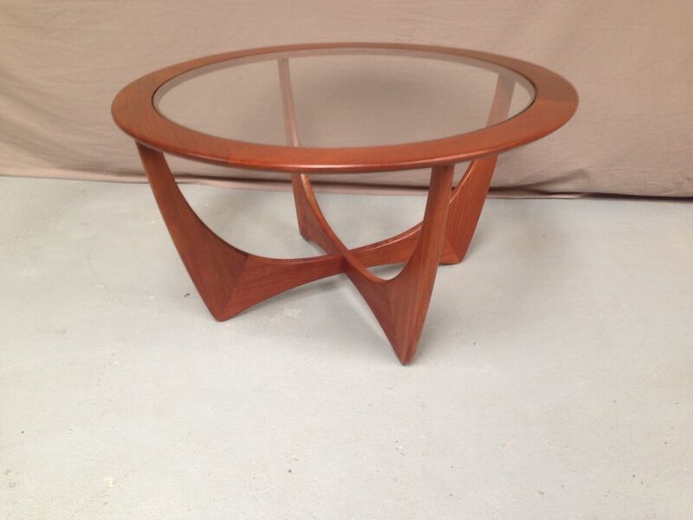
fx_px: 661
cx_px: 346
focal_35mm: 33
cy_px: 260
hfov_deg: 55.4
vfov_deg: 42.9
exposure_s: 1/20
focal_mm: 4.12
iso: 100
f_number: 2.4
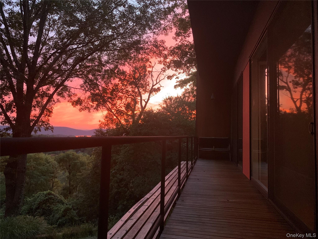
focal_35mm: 26
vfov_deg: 53.1
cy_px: 120
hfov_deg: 67.3
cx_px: 159
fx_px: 239
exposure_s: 1/30
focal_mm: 4.25
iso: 500
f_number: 1.8
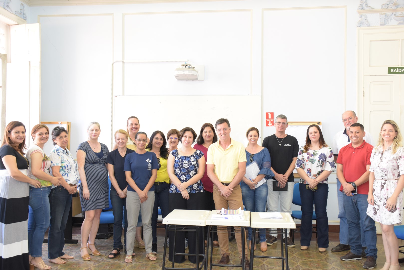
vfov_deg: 36.9
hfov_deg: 53.1
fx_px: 404
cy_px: 135
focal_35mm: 36
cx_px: 202
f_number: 5.6
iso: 1000
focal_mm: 24
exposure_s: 1/50
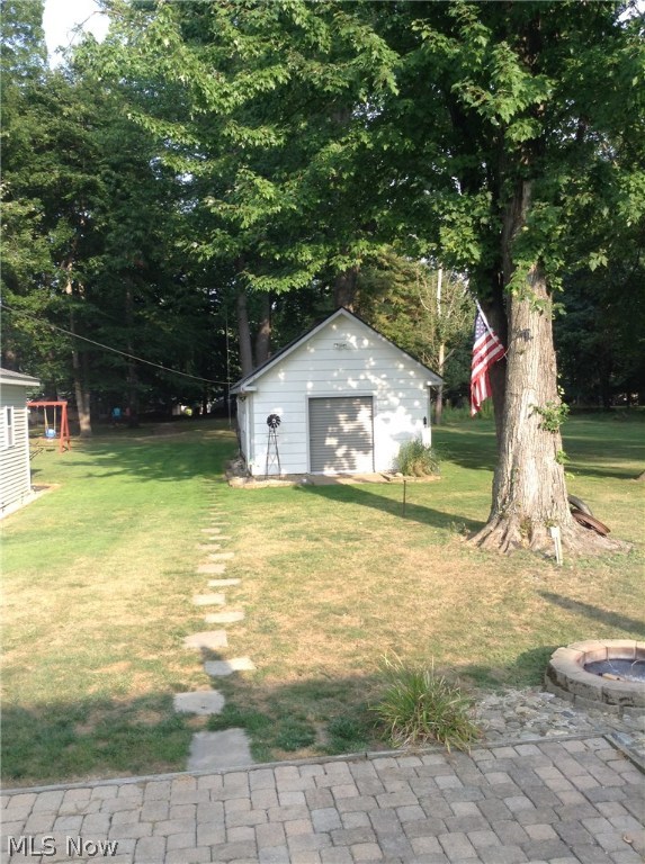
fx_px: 823
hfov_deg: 42.8
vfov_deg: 55.4
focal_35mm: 33
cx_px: 322
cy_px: 432
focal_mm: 3.3
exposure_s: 1/235
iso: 25
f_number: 2.4
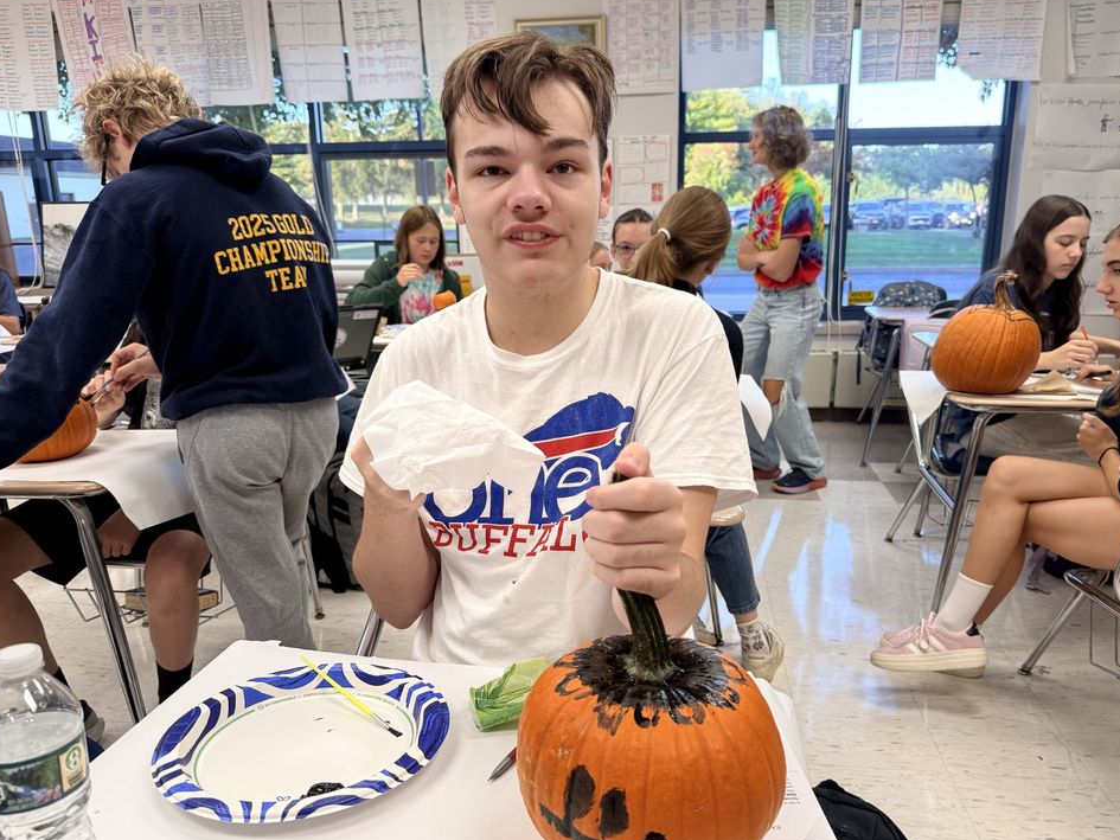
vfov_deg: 53.1
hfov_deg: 67.3
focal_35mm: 26
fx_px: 841
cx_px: 578
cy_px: 438
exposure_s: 1/120
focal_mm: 6.76
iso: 125
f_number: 1.78
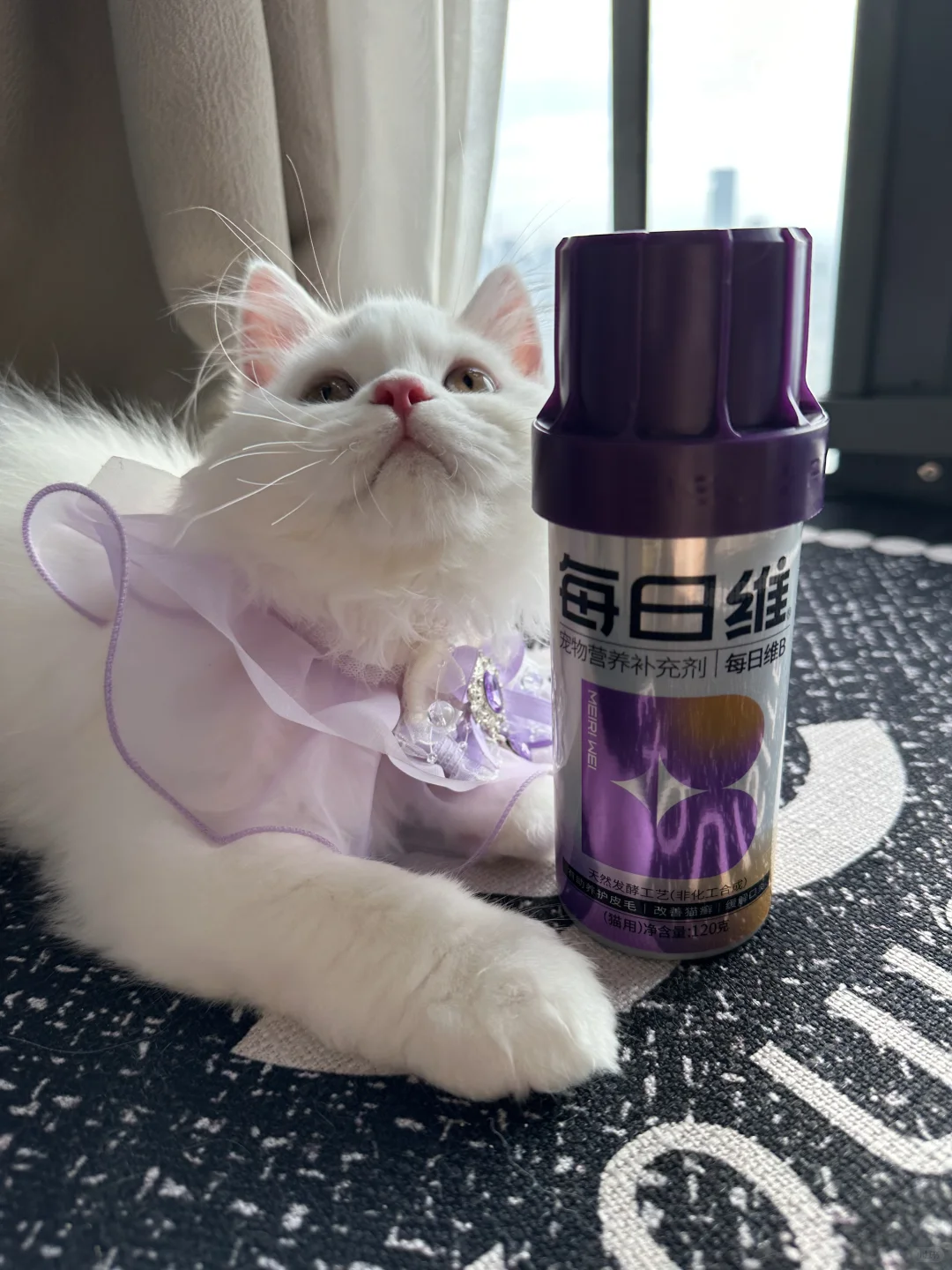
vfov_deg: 71.6
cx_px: 476
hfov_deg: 56.8
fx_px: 880
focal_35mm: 24
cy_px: 635
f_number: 1.78
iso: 80
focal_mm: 6.86
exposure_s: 1/305
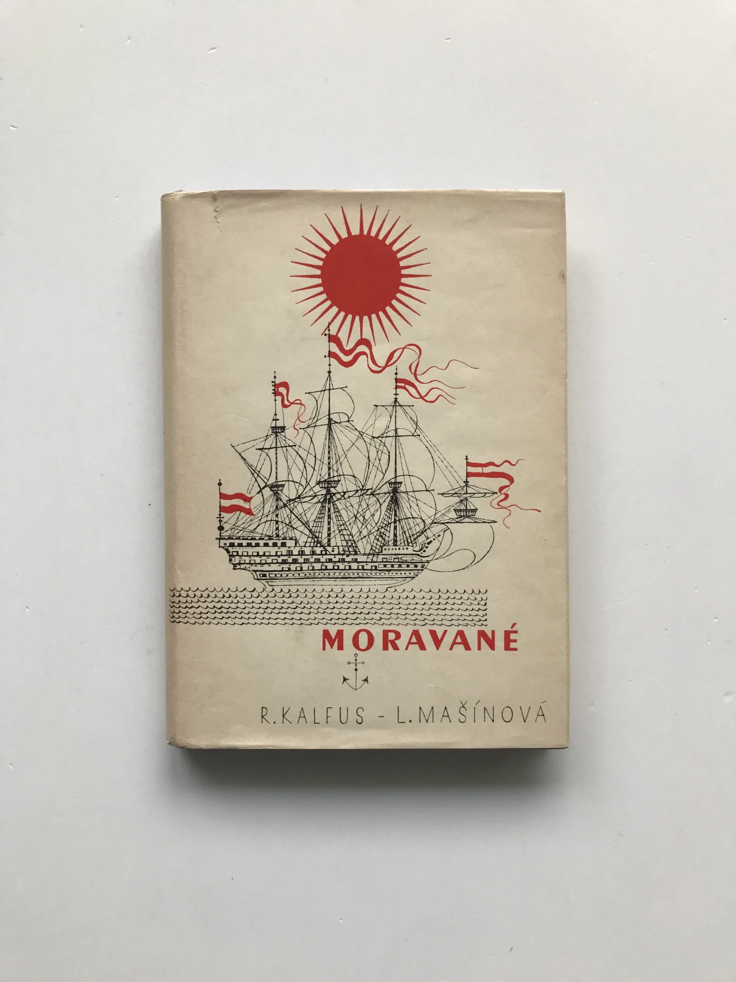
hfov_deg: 49.7
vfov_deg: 63.4
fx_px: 794
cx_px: 368
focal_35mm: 28
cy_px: 491
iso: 40
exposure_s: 1/100
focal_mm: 3.99
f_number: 1.8
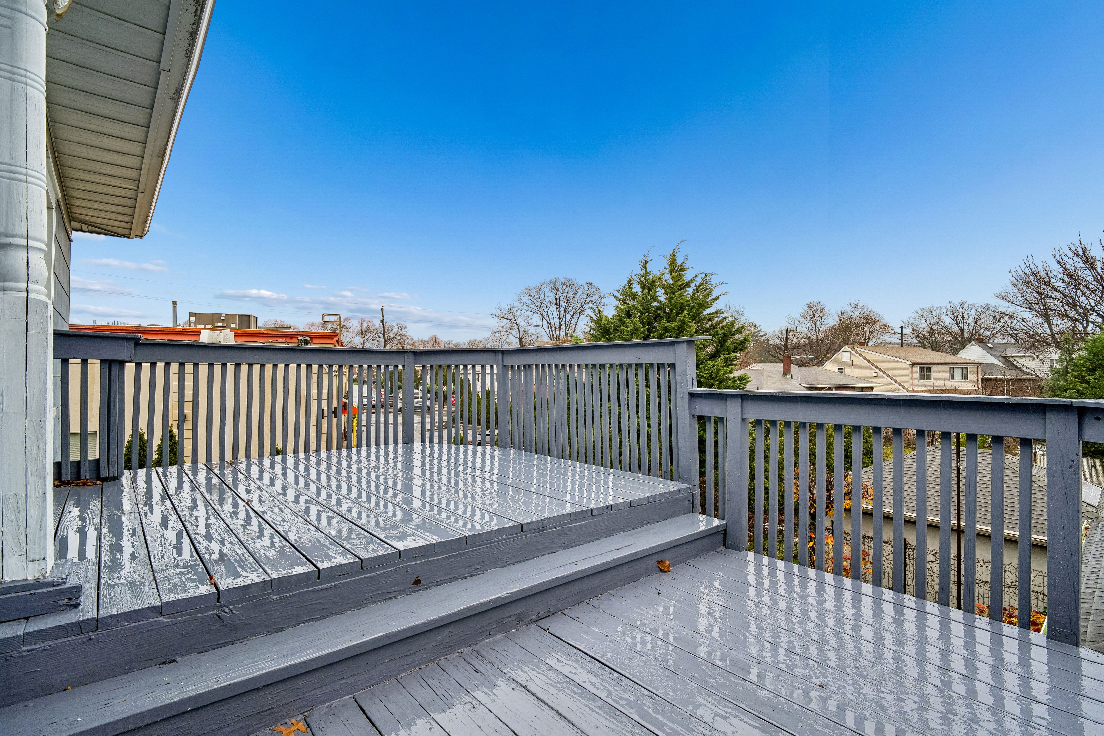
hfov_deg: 96.7
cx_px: 552
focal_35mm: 16
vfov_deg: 73.7
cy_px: 368
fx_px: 491
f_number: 8
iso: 400
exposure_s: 1/80
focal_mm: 16
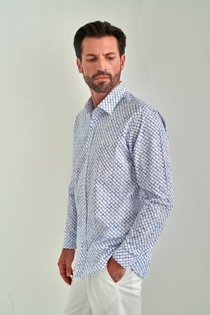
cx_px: 105
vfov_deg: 39.6
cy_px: 158
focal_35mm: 50
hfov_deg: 27.0
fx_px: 438
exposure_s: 1/160
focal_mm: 50
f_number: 5
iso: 200
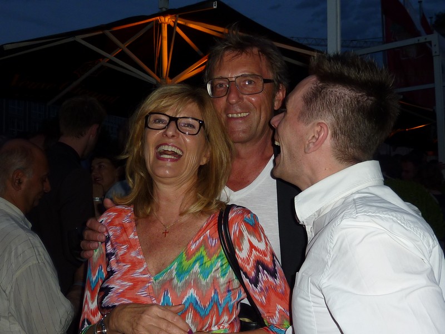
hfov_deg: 49.0
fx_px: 489
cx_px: 222
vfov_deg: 37.7
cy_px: 167
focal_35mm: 38
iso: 100
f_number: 3.3
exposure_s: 1/30
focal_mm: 4.4
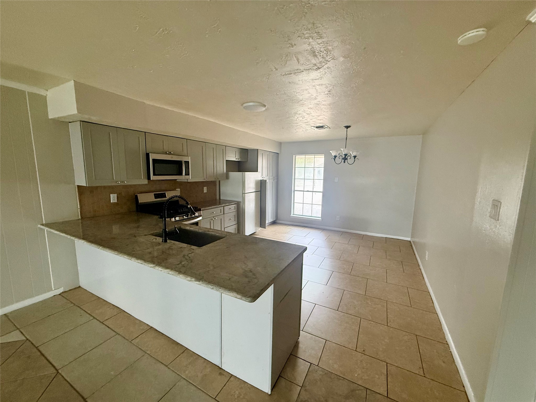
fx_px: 217
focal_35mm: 14
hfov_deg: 102.1
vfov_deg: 85.7
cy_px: 201
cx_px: 268
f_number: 2.2
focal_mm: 2.22
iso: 320
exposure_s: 1/70
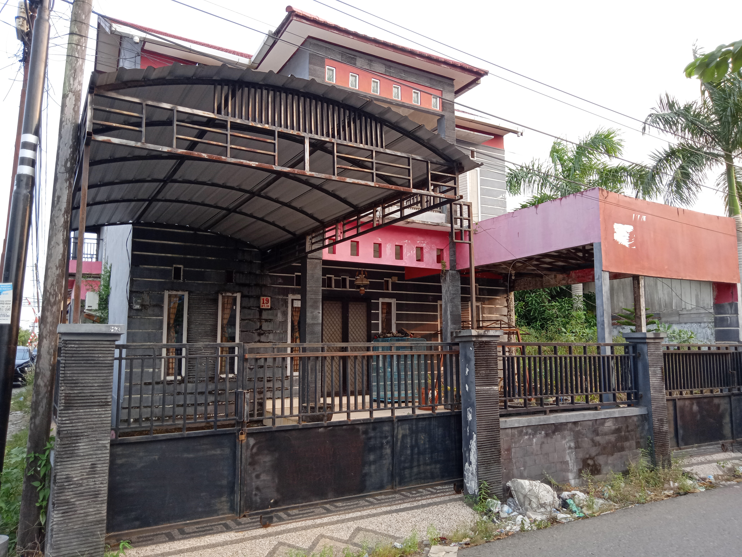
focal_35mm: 26
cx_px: 371
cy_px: 278
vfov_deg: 53.1
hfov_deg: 67.3
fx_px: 557
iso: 104
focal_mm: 3.46
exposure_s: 1/129
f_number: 2.2
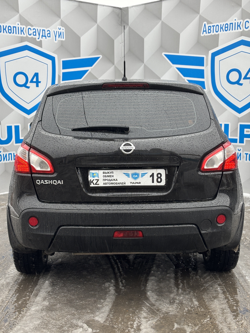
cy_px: 166
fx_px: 501
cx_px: 125
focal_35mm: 52
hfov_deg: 28.0
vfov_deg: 36.8
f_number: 1.6
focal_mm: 5.96
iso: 50
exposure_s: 1/121
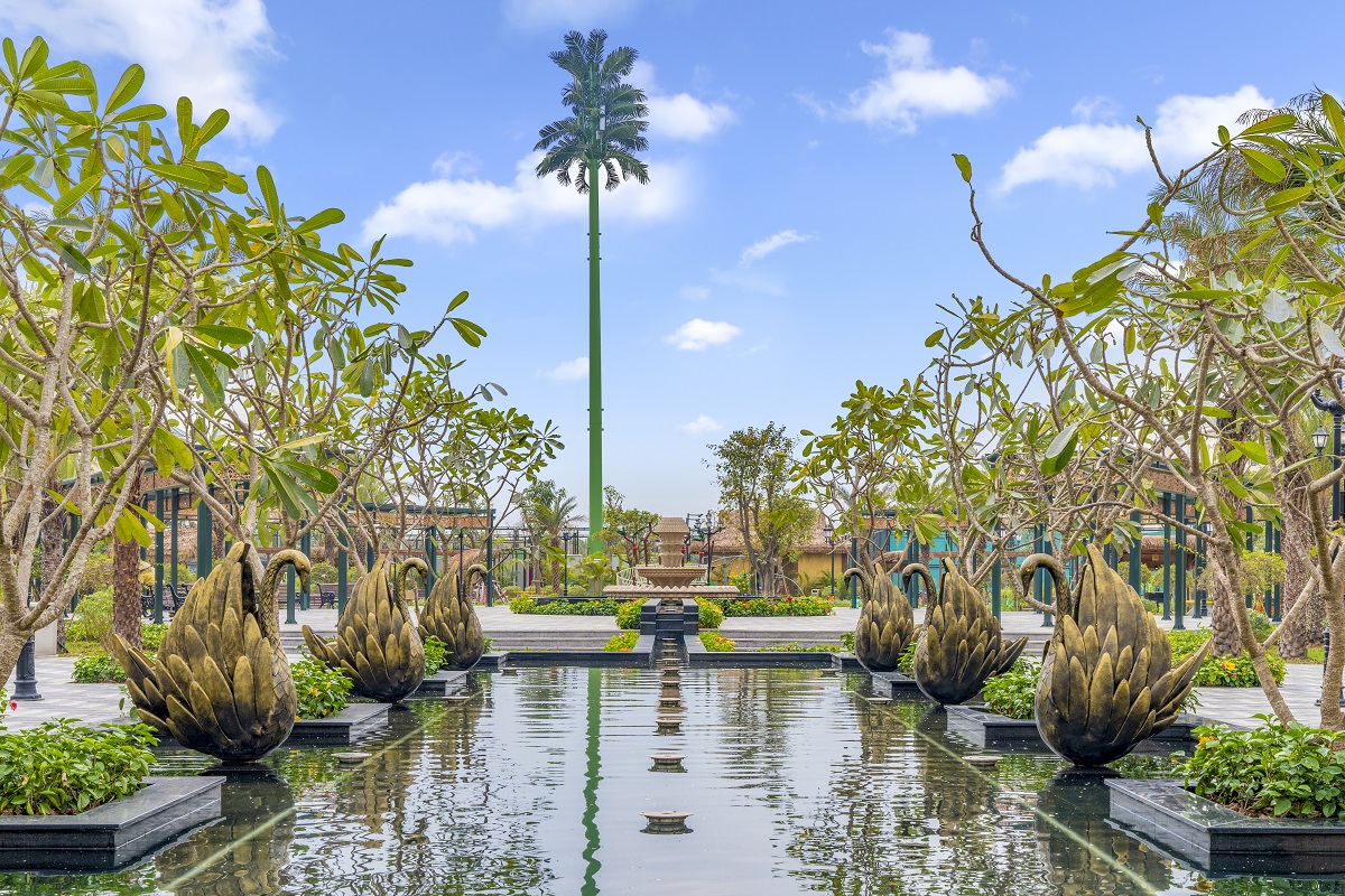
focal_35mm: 46
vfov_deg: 29.2
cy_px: 448
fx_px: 1718
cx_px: 672
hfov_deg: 42.7
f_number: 13
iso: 200
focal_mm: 46
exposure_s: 1/125
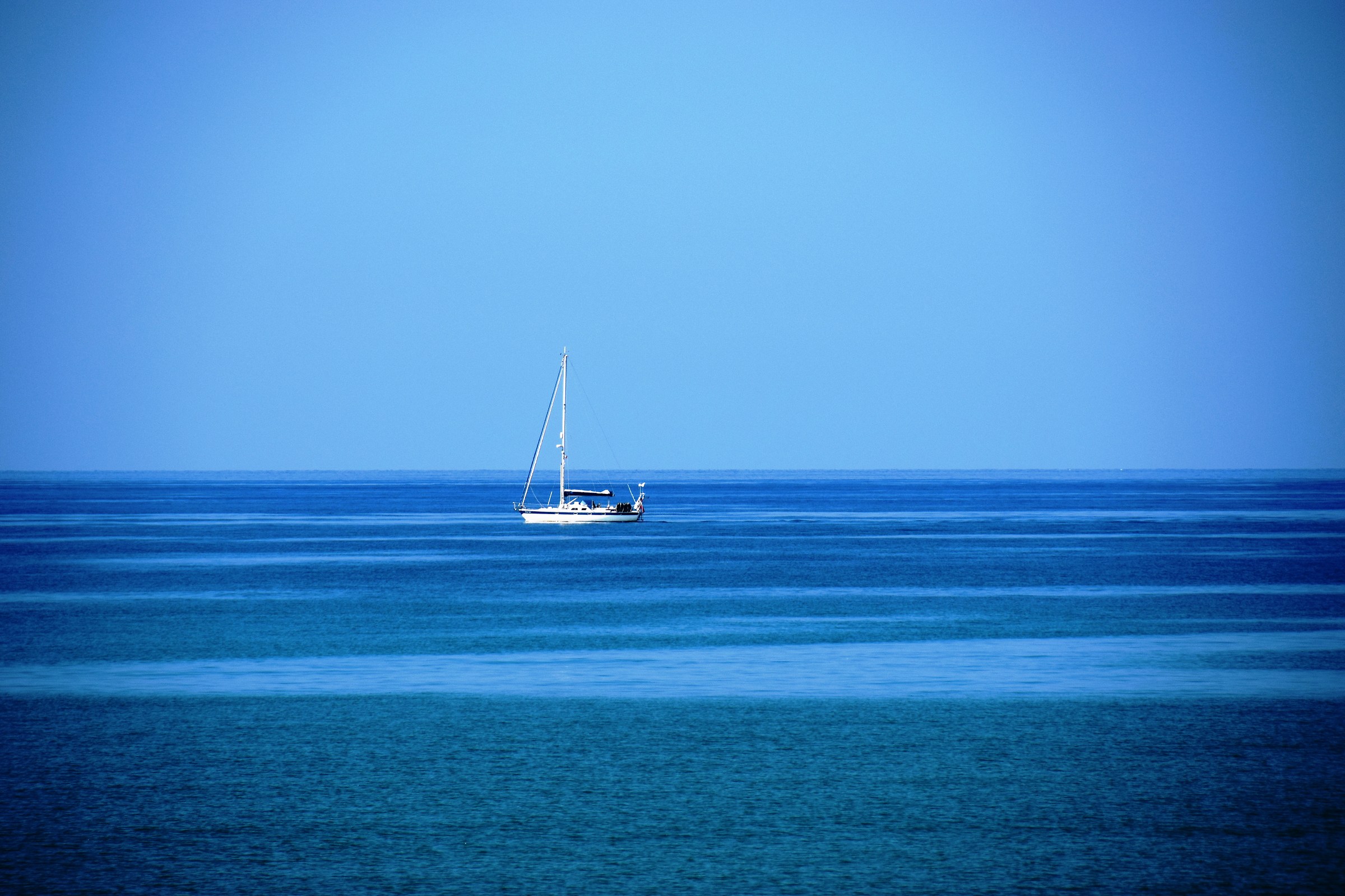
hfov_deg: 6.9
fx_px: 11207
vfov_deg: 4.6
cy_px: 448
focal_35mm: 300
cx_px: 672
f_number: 5.6
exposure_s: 1/500
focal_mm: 200
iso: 280
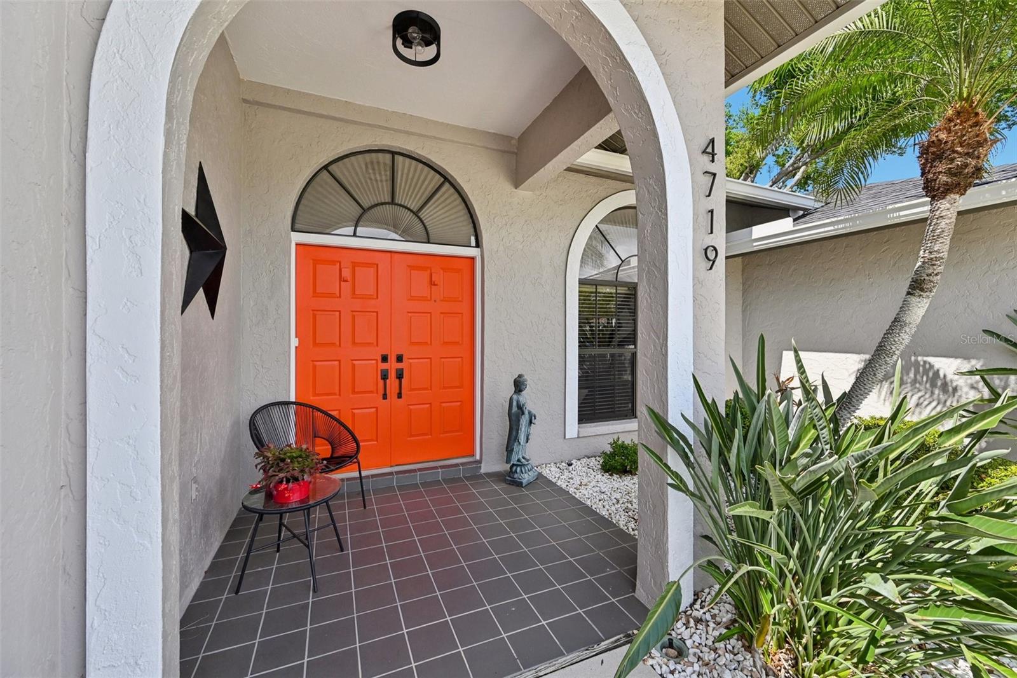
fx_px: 395
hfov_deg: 104.3
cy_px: 339
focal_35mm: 14
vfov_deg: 81.2
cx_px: 508
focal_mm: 14
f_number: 8
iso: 400
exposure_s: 1/400
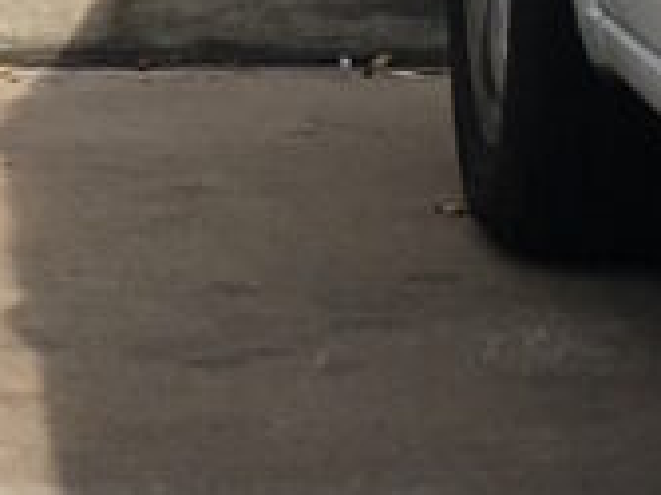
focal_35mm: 278
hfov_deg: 7.1
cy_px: -733
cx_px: -83
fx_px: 5305
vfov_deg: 5.2
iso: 25
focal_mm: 4.15
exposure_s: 1/1326
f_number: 2.2
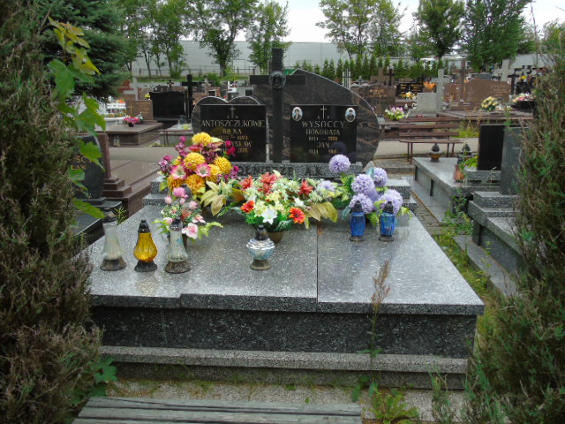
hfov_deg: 61.7
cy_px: 212
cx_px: 282
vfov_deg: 48.2
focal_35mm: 29
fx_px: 473
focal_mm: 5.2
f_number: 3.6
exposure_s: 1/320
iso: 80
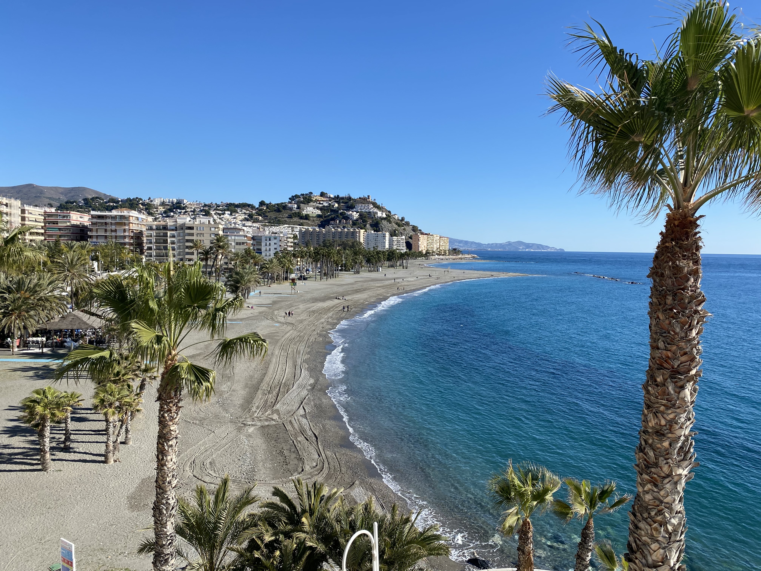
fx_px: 572
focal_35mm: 26
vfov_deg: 53.1
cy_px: 286
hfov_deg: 67.3
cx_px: 380
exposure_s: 1/2817
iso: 32
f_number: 1.8
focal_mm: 4.25
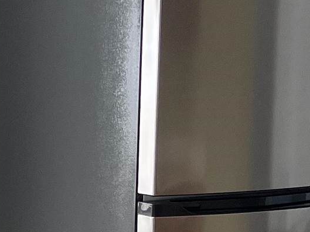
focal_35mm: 151
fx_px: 1353
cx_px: 57
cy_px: 239
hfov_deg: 13.0
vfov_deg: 9.8
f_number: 1.5
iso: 80
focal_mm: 5.7
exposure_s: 1/121
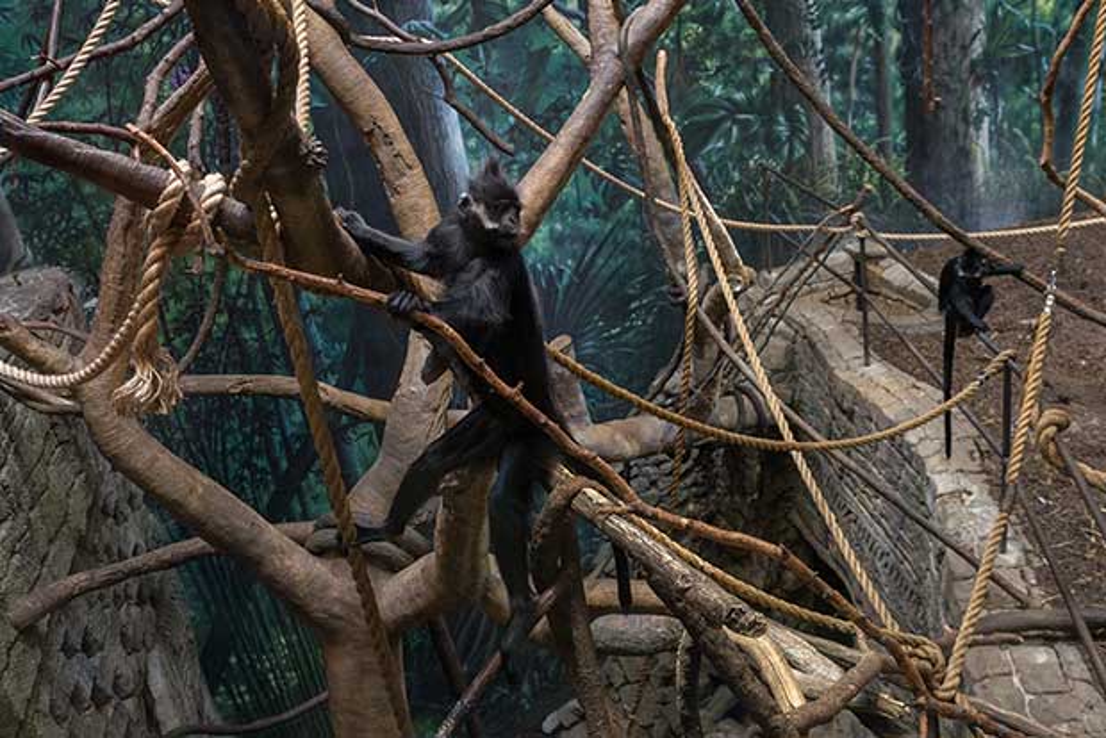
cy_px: 369
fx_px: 738
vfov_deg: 53.2
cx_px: 553
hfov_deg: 73.7
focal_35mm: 24
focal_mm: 24
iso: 1250
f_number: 5.6
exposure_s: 1/180
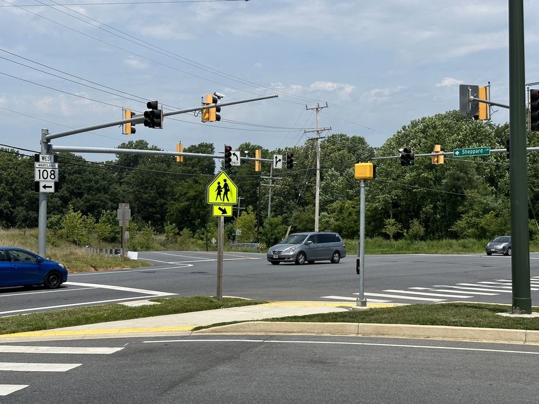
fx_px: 747
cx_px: 270
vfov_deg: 30.3
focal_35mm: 48
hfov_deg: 39.7
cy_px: 202
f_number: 1.78
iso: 64
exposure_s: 1/6211
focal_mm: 6.86
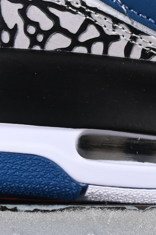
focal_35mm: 408
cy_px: -49
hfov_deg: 3.3
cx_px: 334
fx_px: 2654
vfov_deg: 5.0
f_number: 8
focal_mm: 50
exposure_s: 1/80
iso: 160
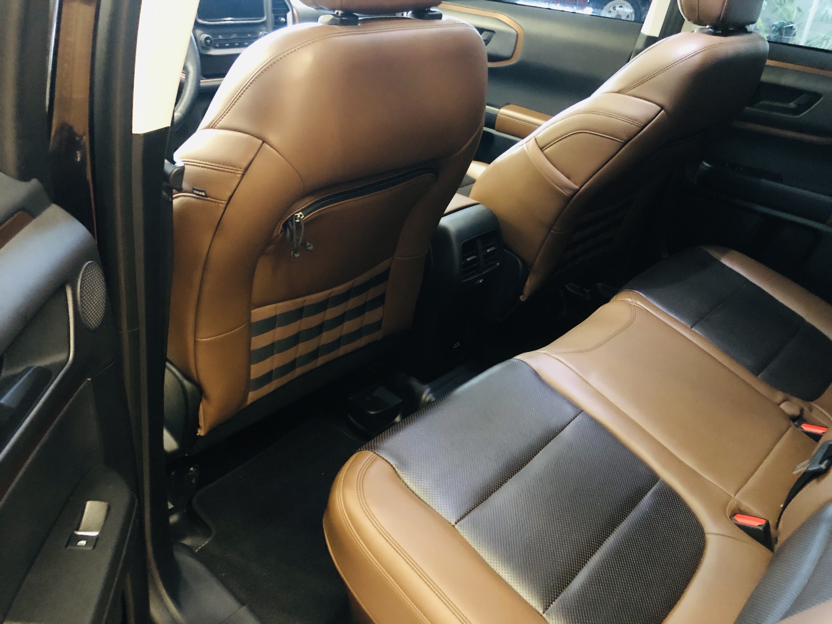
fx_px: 673
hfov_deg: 63.4
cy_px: 312
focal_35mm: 28
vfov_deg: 49.7
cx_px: 416
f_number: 1.8
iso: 160
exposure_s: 1/4
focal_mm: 3.99
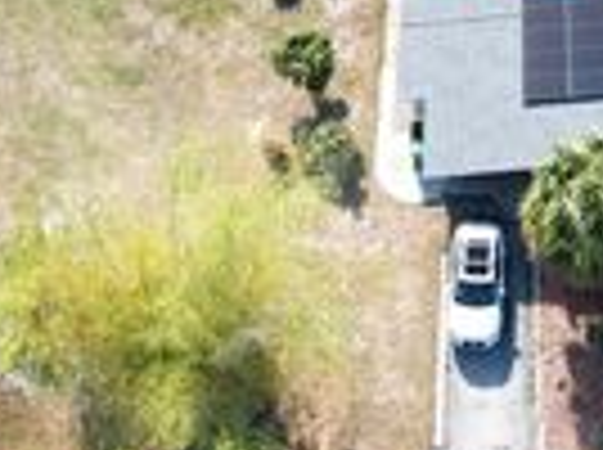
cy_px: -101
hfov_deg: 24.4
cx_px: 477
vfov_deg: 17.6
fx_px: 1374
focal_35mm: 79
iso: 100
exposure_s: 1/640
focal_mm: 8.38
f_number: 2.8
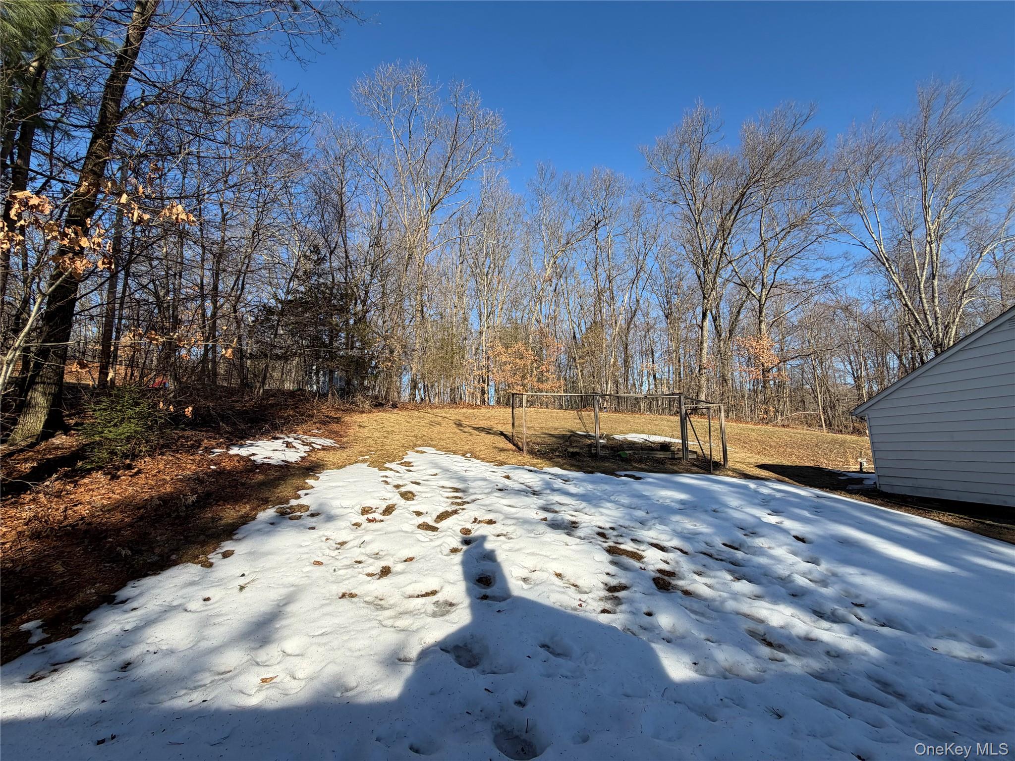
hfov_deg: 102.1
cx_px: 508
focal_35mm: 14
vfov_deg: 85.7
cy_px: 380
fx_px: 411
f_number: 2.2
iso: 25
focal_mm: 2.22
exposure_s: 1/770
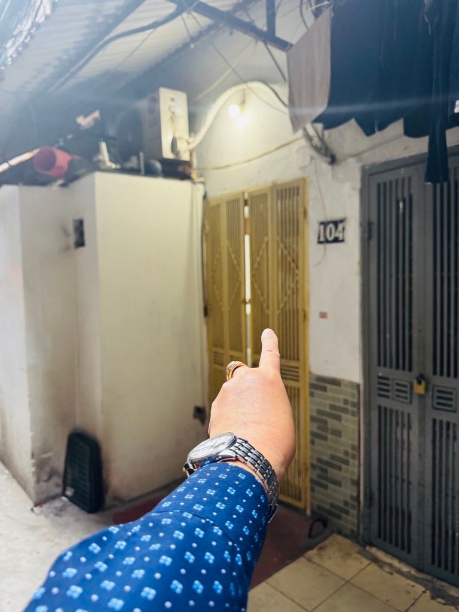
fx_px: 424
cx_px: 230
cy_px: 306
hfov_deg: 56.8
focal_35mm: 24
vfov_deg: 71.6
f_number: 1.78
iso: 250
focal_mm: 6.76
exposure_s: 1/50
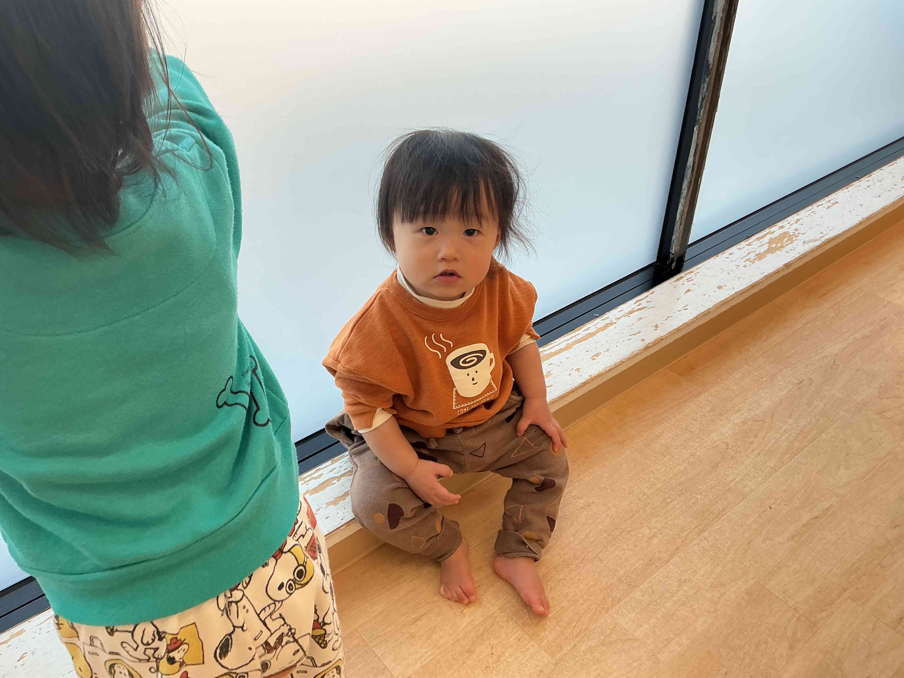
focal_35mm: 29
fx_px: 757
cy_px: 339
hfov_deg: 61.7
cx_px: 452
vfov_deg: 48.2
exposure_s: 1/100
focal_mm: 3
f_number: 1.8
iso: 20
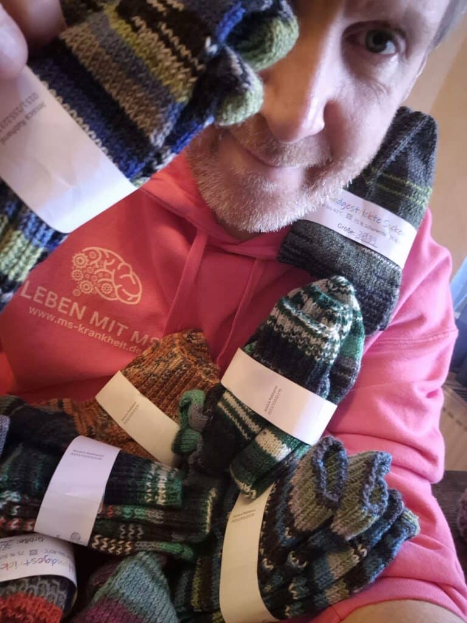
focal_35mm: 25
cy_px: 312
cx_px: 234
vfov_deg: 69.4
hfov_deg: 54.9
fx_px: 450
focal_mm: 3.3
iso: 1250
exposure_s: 1/17
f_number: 2.2
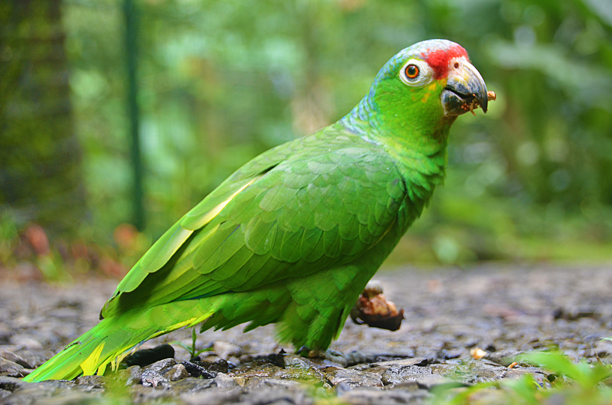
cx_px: 306
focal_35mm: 112
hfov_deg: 18.2
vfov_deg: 12.1
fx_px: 1909
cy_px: 202
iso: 400
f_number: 5.6
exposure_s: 1/125
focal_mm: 75
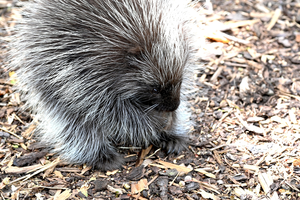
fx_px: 1249
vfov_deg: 9.1
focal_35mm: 150
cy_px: 100
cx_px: 150
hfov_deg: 13.7
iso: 800
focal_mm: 150
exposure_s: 1/80
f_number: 8
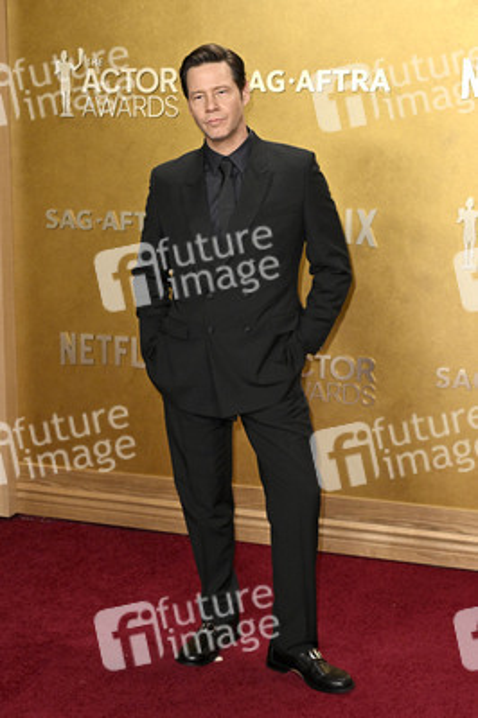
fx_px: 958
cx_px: 239
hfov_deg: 28.0
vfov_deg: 41.1
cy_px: 359
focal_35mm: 48
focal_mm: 48
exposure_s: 1/320
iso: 2500
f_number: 5.6
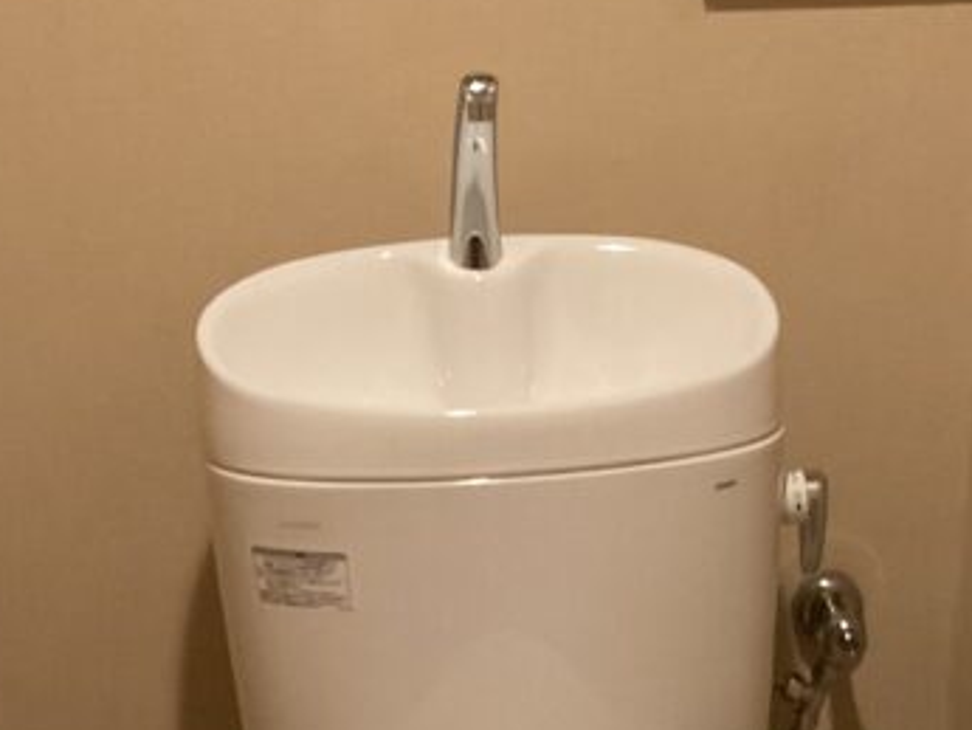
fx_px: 2416
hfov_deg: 22.7
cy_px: 905
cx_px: 634
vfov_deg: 16.4
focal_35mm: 86
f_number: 1.8
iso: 250
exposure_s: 1/33
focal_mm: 3
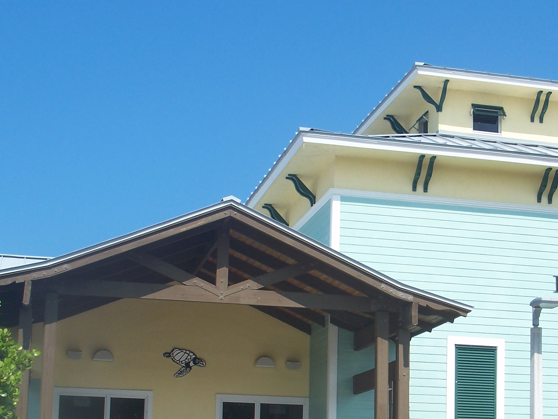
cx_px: 384
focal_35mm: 74
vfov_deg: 19.7
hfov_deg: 26.1
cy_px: 324
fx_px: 1193
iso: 64
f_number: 4
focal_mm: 7.8
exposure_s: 1/500
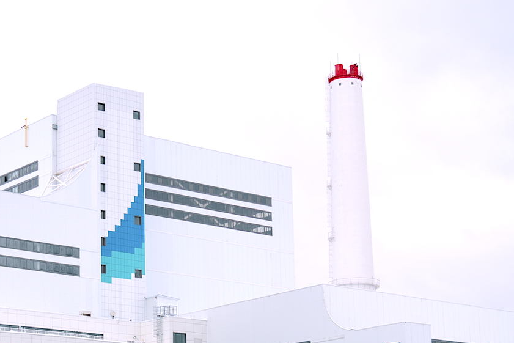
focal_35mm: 83
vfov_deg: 16.3
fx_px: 1184
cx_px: 146
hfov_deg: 24.3
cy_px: 295
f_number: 2.8
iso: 50
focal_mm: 31
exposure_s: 1/500
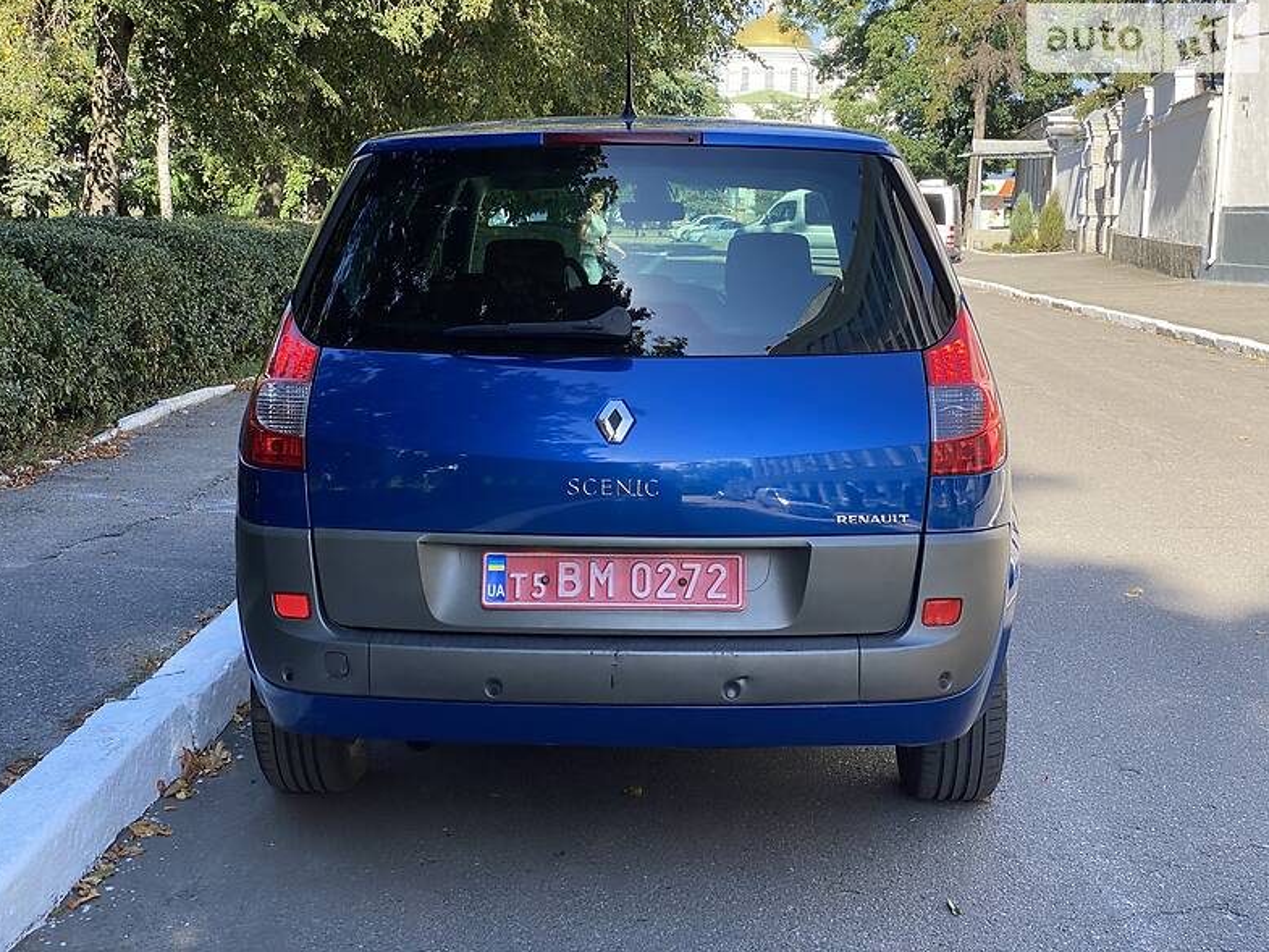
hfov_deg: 36.2
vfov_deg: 27.5
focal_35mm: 53
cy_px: 469
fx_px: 1943
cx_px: 637
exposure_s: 1/393
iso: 20
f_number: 2
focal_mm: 6
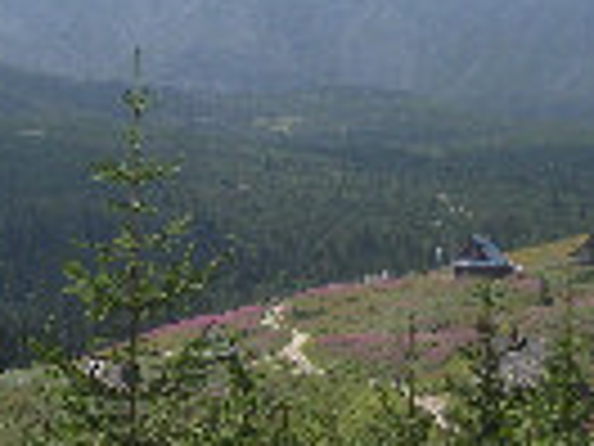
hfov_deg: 19.4
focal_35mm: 101
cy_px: 176
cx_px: 252
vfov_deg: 14.6
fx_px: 1733
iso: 80
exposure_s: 1/250
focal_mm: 6.3
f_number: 6.6
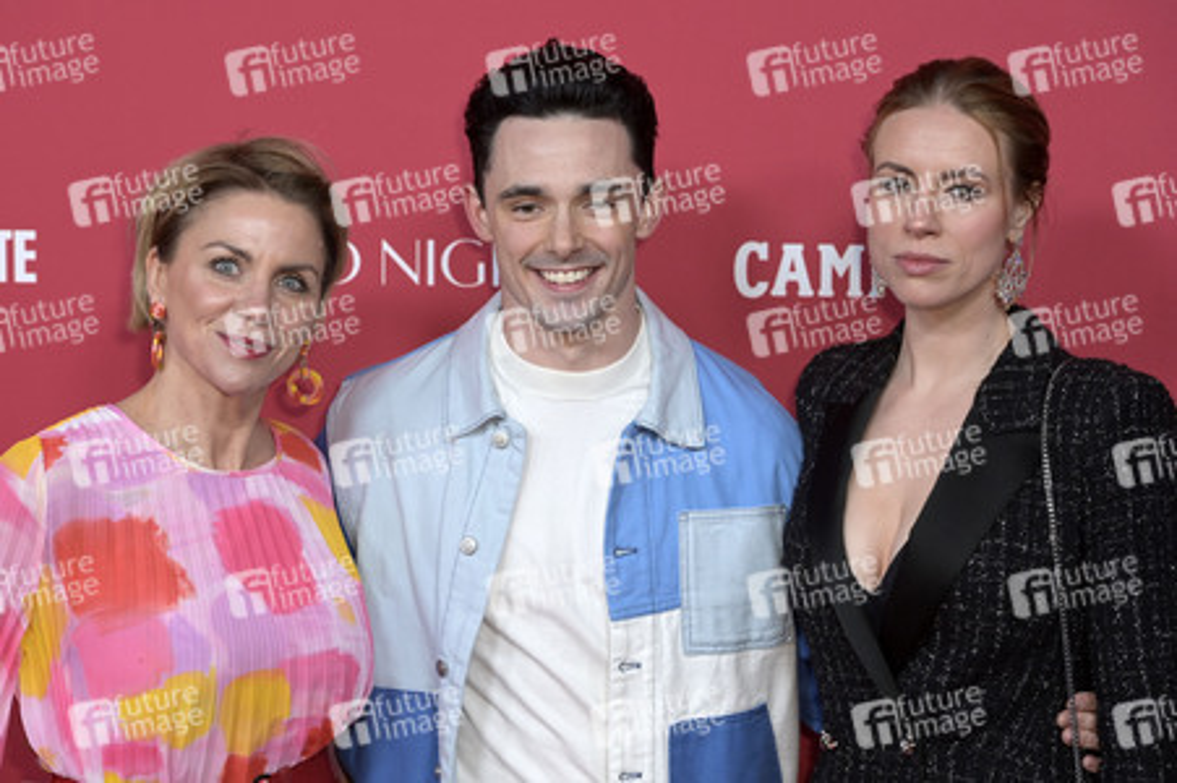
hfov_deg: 20.0
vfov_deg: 13.4
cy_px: 392
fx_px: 3332
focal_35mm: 102
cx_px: 588
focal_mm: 102
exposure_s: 1/400
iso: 1600
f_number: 5
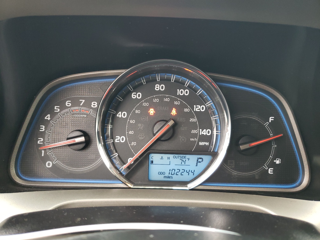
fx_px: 240
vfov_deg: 53.1
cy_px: 120
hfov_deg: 67.3
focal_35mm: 26
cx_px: 160
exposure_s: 1/60.2
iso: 257
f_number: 1.5
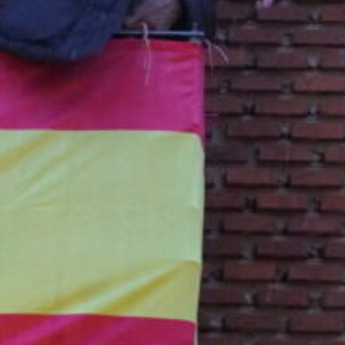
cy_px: -11
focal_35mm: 545
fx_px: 6143
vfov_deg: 3.2
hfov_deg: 3.2
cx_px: -50
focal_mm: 103
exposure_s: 1/100
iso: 6400
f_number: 5.6
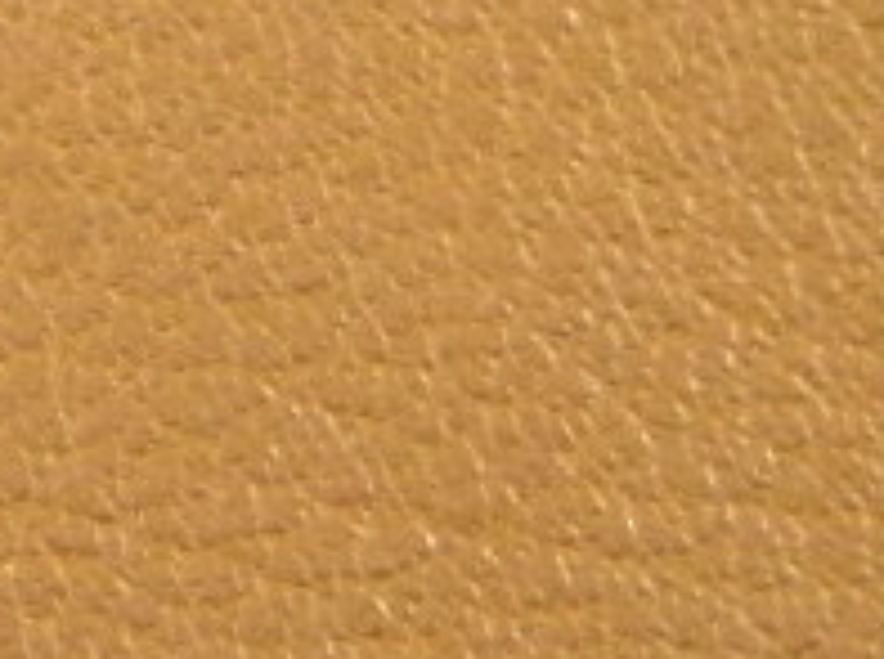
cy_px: -950
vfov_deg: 5.4
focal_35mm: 267
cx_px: -426
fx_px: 6806
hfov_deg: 7.3
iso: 400
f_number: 3.8
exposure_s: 1/30
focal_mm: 7.5
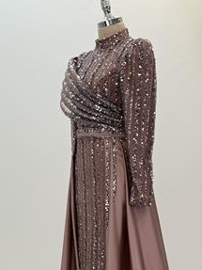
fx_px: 677
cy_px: 233
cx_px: 112
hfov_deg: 17.0
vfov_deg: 22.1
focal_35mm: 87
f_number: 1.78
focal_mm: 6.76
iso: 80
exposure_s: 1/875
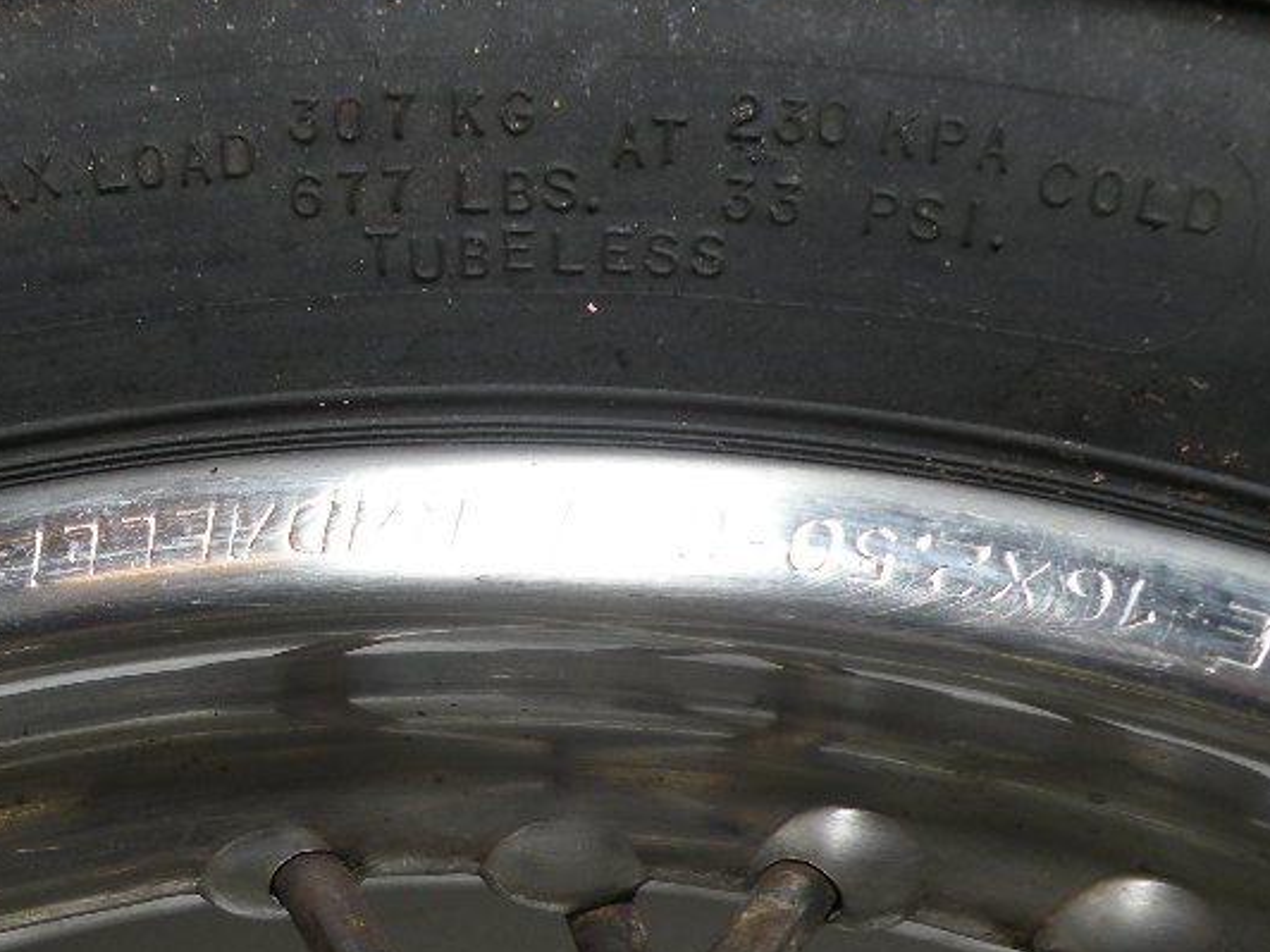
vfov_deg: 27.3
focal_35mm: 52
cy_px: 811
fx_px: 1908
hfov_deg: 36.0
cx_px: 327
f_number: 3.2
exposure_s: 1/59.1
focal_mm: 4.7
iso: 64
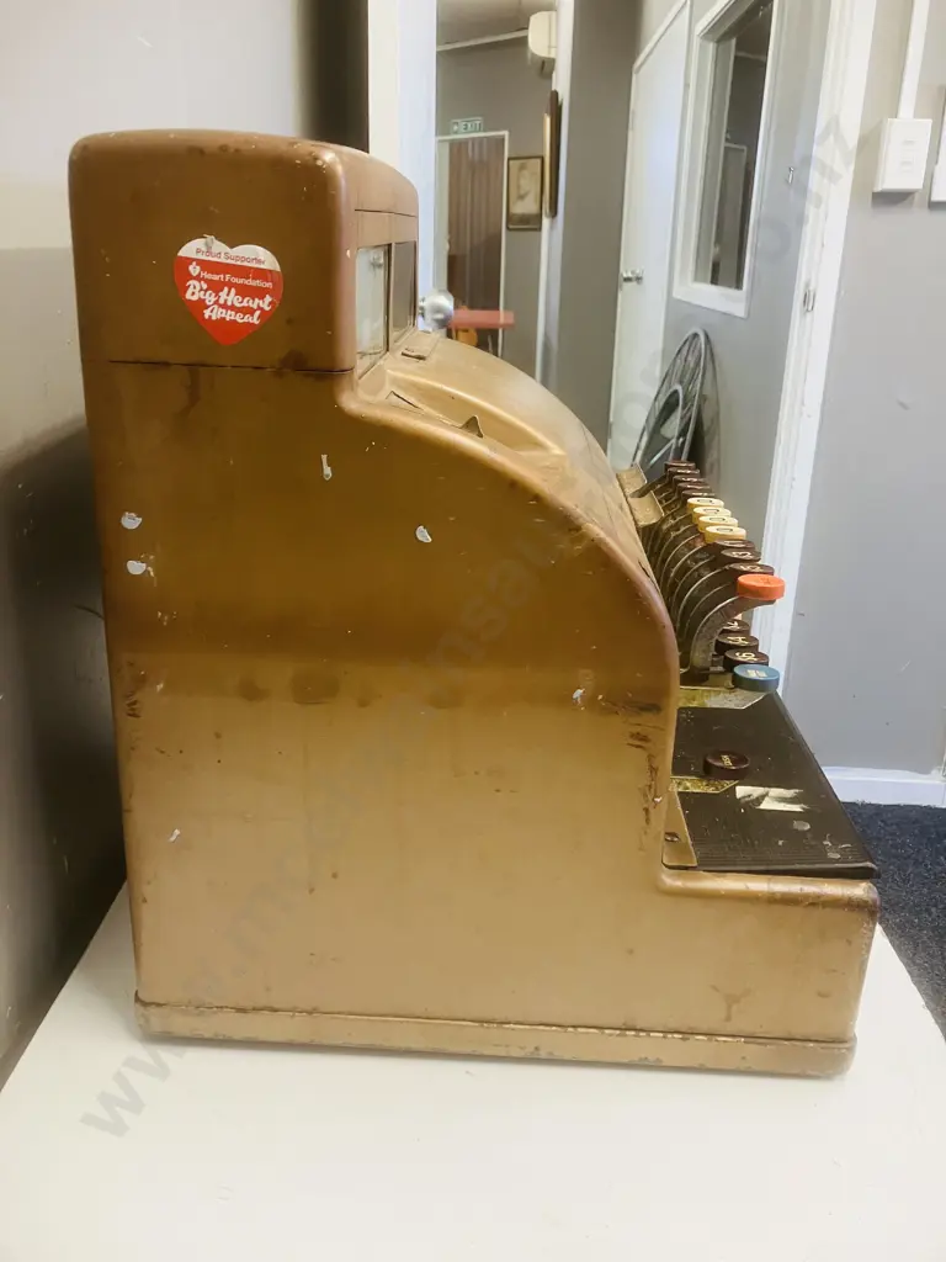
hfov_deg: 49.7
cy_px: 631
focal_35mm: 28
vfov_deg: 63.4
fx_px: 1020
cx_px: 473
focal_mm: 3.99
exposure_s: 1/50
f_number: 1.8
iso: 125
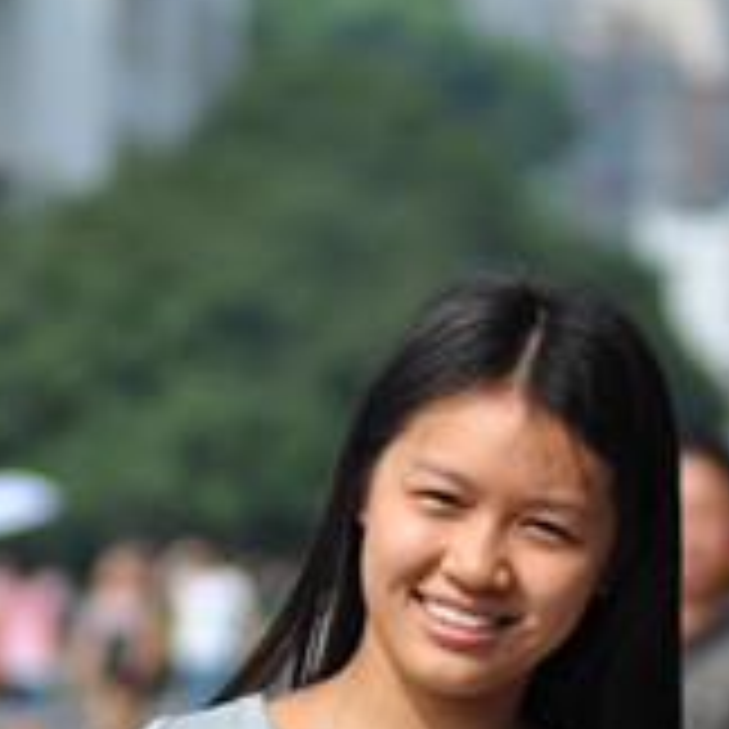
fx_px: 9006
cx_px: 243
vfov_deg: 4.6
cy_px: 860
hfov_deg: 4.6
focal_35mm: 378
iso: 200
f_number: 2.8
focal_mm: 80
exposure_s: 1/4000
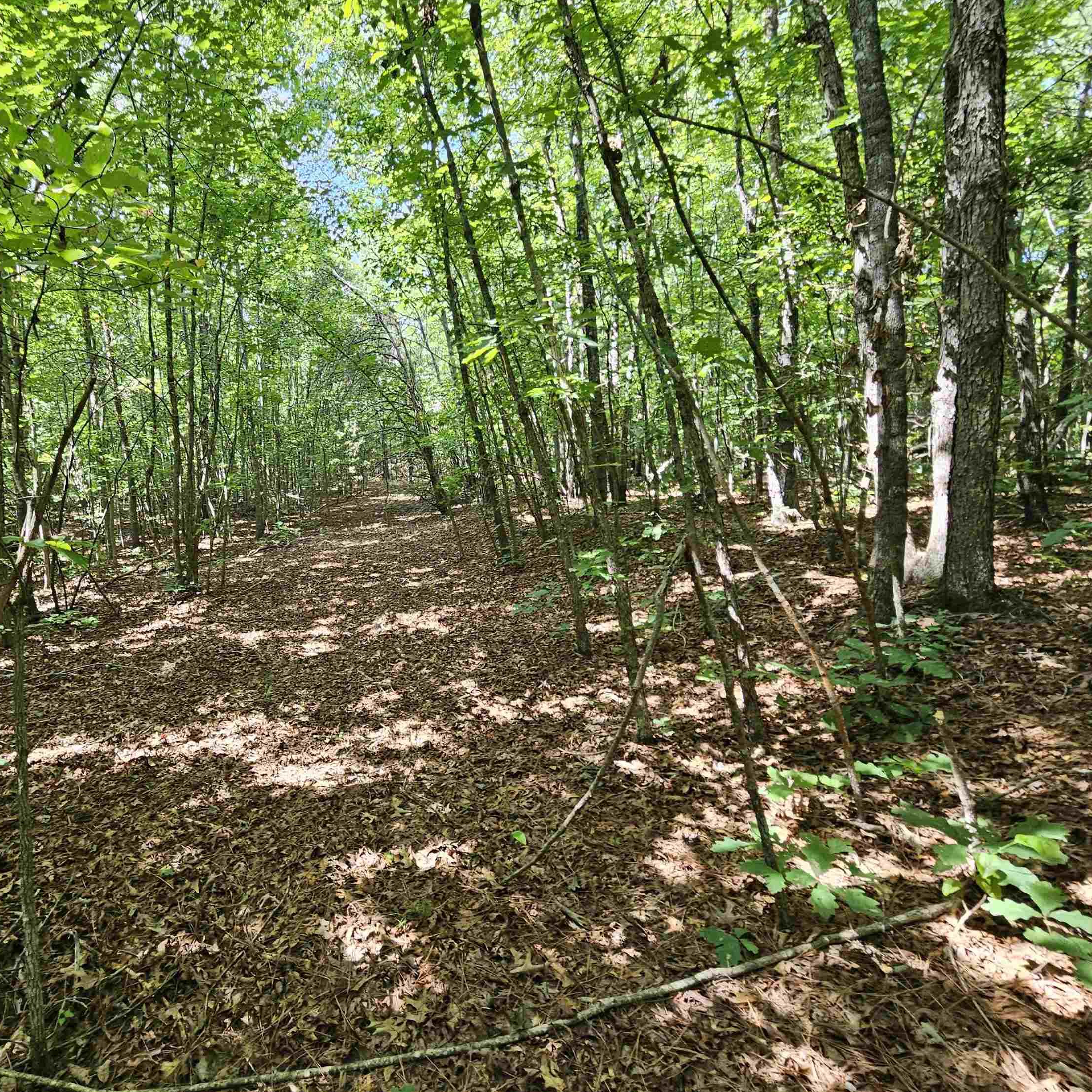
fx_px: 571
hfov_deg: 83.4
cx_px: 336
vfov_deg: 87.4
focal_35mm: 16
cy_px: 560
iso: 50
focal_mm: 2.2
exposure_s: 1/60
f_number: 2.2
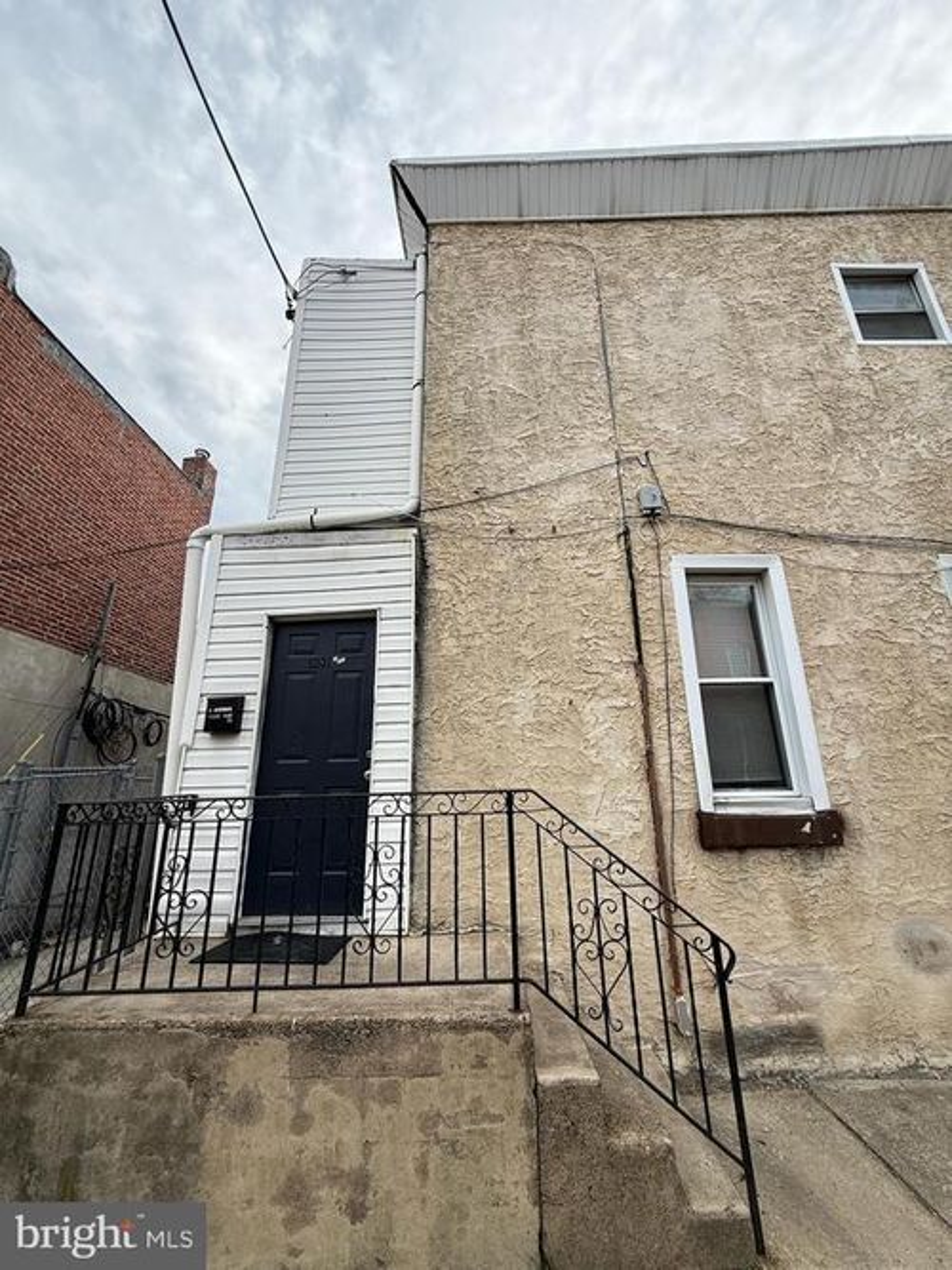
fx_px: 514
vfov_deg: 102.1
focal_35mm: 14
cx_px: 476
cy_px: 635
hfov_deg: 85.7
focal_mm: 2.22
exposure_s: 1/638
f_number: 2.2
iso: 64
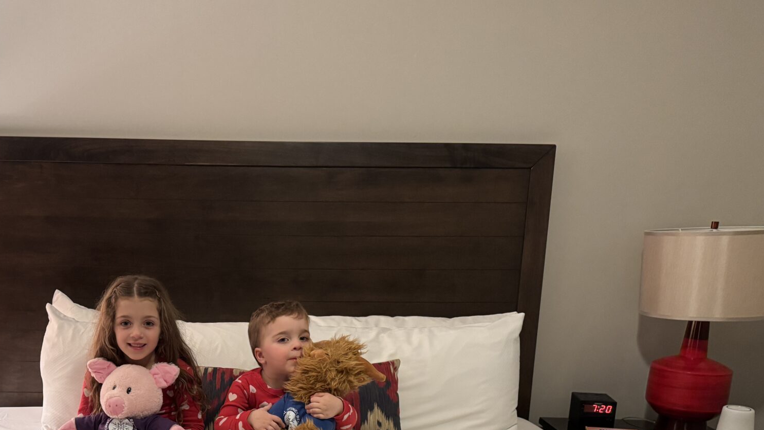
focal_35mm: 36
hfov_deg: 54.0
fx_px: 729
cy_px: 378
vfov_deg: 31.5
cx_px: 247
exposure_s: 1/40
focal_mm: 6.76
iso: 640
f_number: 1.78
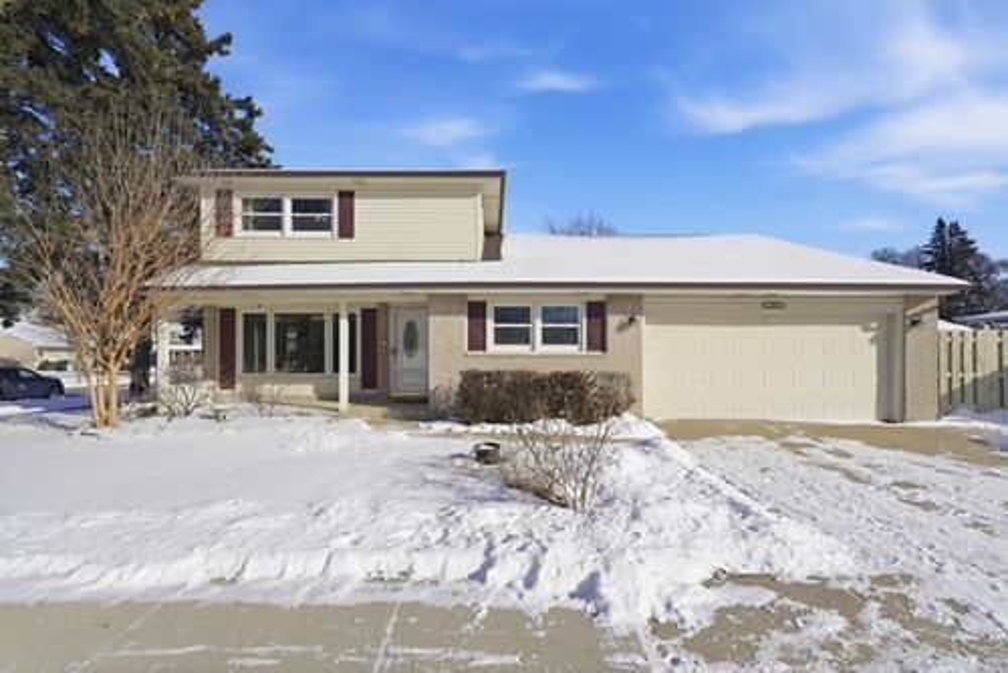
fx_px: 504
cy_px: 336
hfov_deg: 90.0
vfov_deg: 67.5
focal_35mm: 18
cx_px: 504
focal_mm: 18
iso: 100
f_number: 10
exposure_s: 1/320
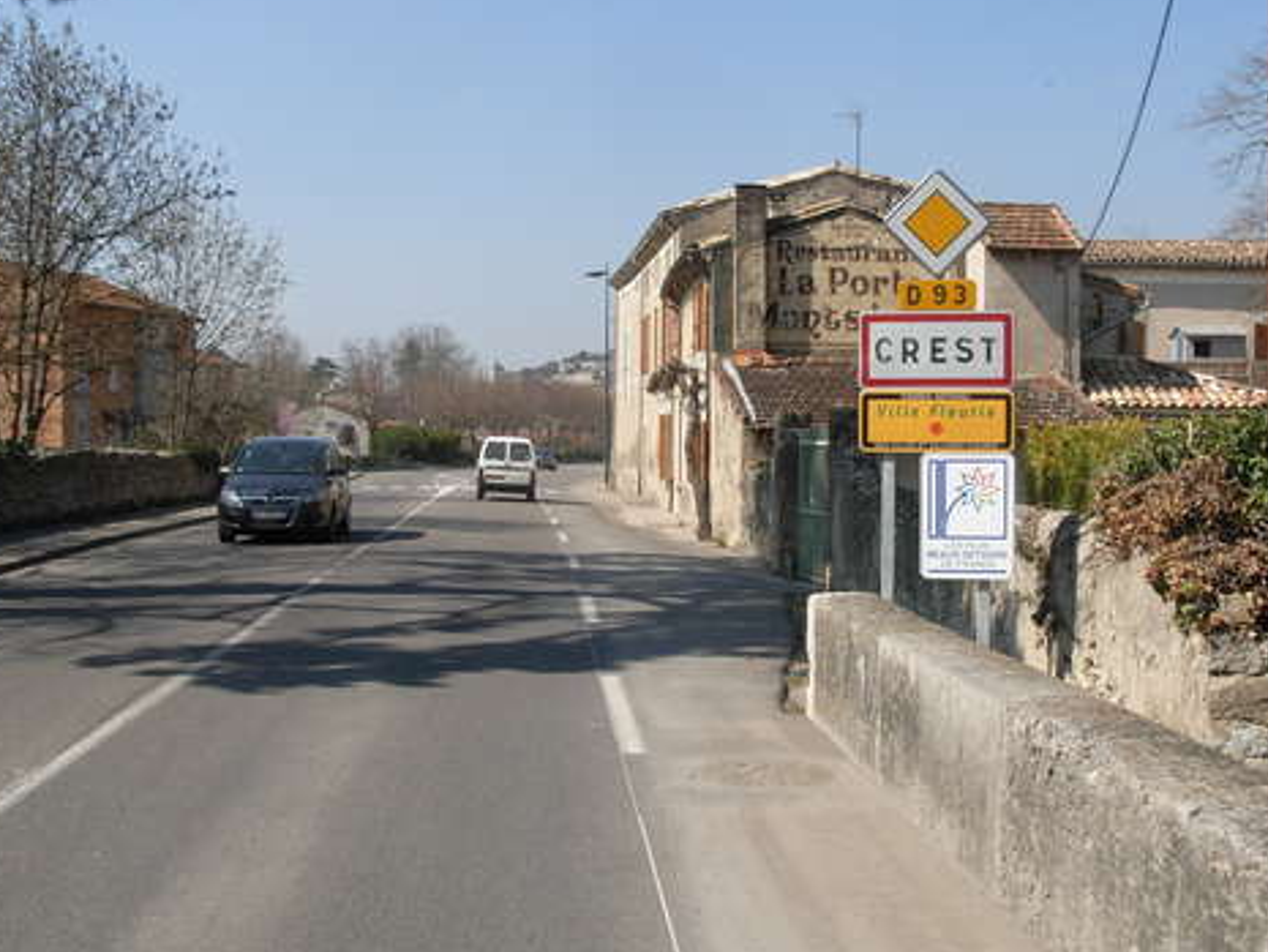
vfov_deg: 29.7
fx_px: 1795
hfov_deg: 38.9
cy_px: 483
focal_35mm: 49
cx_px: 646
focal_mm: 6.3
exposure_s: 1/470
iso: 79
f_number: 4.9
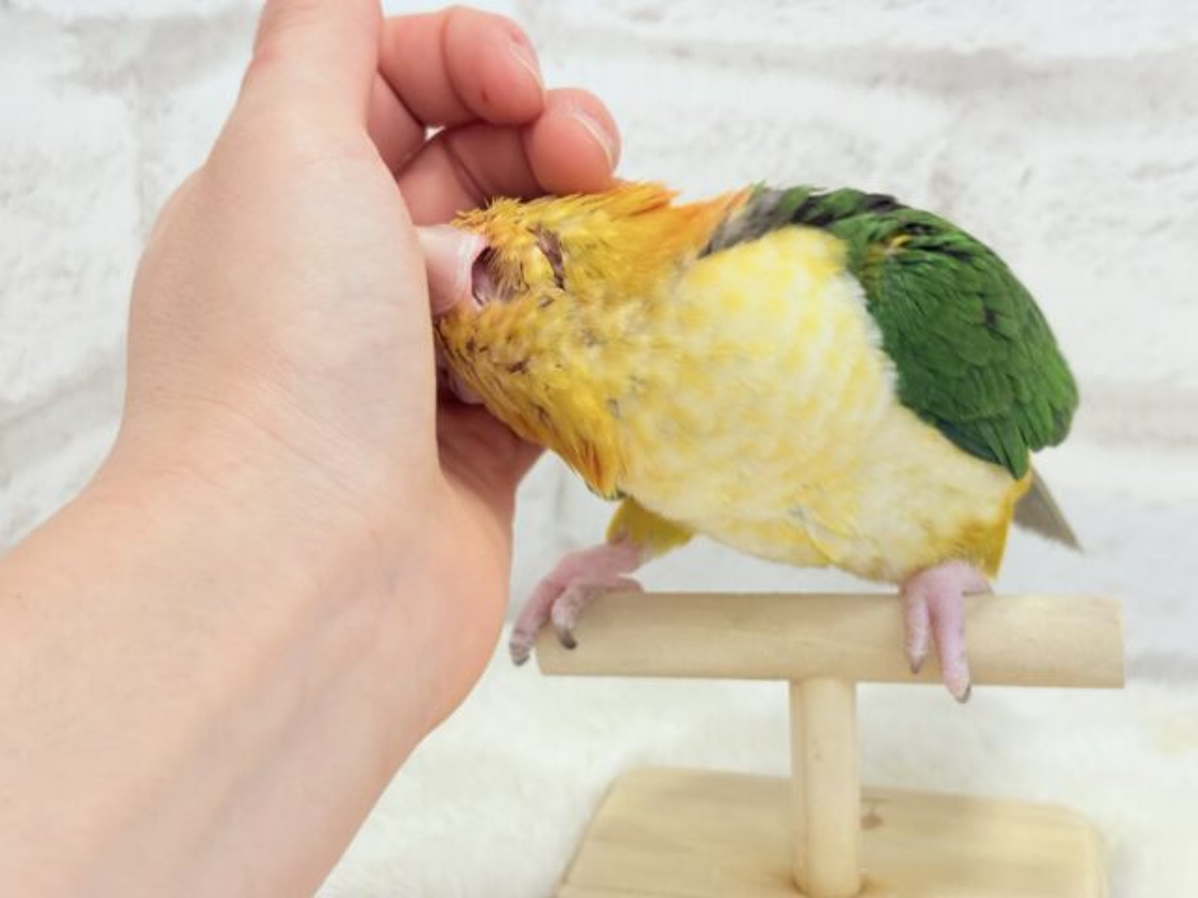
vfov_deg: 28.0
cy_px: 449
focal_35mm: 52
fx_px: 1800
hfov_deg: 36.8
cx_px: 599
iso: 50
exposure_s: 1/50
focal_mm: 5.96
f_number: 1.6
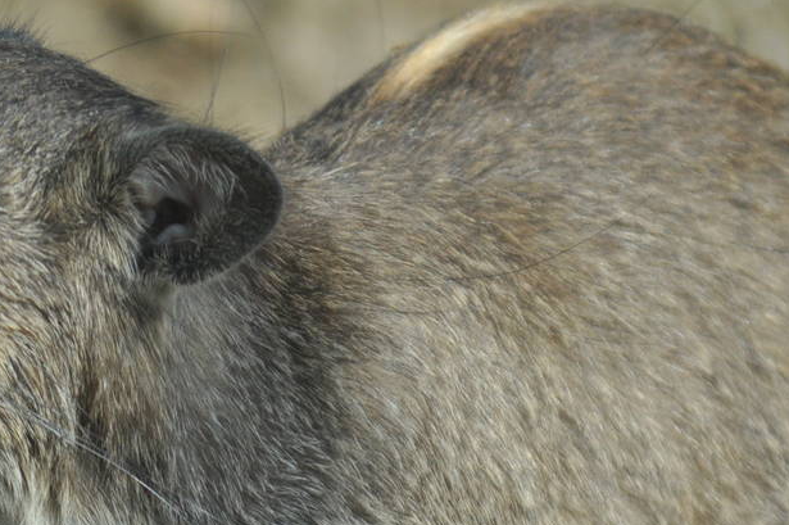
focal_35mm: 780
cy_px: 433
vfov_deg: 1.8
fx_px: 17081
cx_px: 384
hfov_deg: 2.6
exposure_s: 1/1000
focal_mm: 200
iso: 500
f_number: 5.6
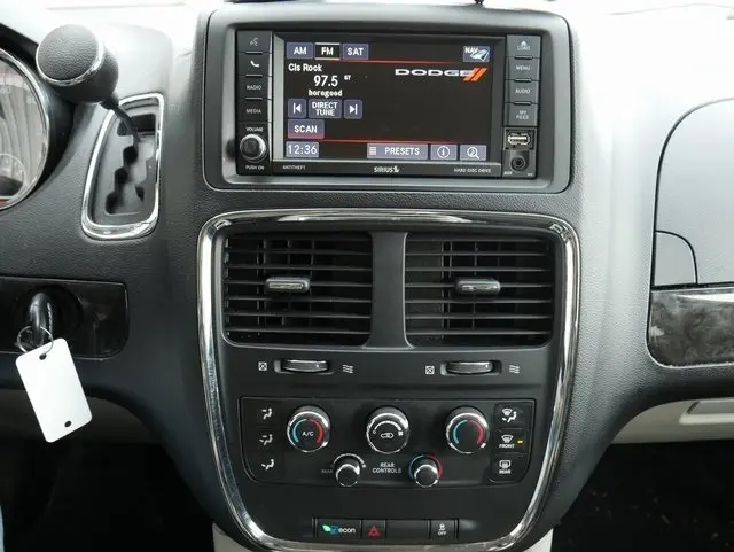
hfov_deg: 59.9
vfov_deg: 46.9
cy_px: 276
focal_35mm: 30
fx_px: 637
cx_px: 367
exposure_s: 1/60
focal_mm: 15
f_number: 5
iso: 800
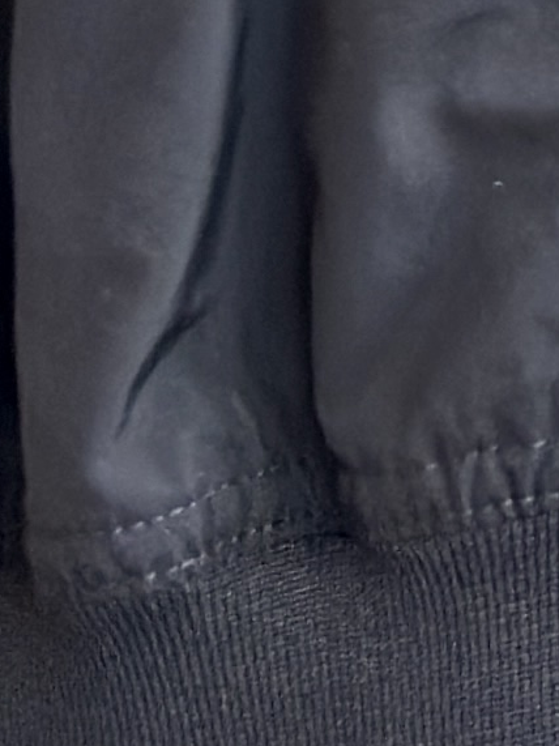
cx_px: 1903
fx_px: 7302
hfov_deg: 4.2
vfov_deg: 5.6
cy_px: -1121
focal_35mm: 339
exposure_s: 1/50
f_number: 1.78
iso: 160
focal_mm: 6.86
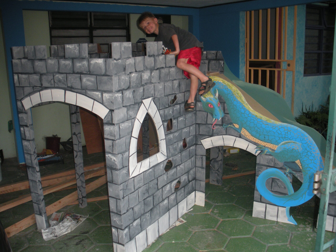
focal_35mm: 35
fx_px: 340
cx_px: 168
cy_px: 126
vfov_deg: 40.7
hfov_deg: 52.6
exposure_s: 1/46.7
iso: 203
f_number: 3.5
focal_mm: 6.3
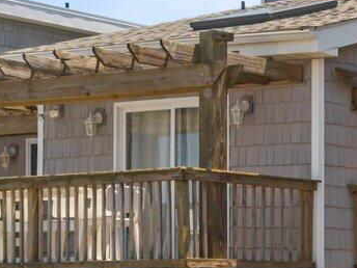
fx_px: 1475
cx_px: 760
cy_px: 508
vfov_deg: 9.8
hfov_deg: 12.0
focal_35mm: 143
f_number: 1.8
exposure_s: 1/3200
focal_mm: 8.67
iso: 210
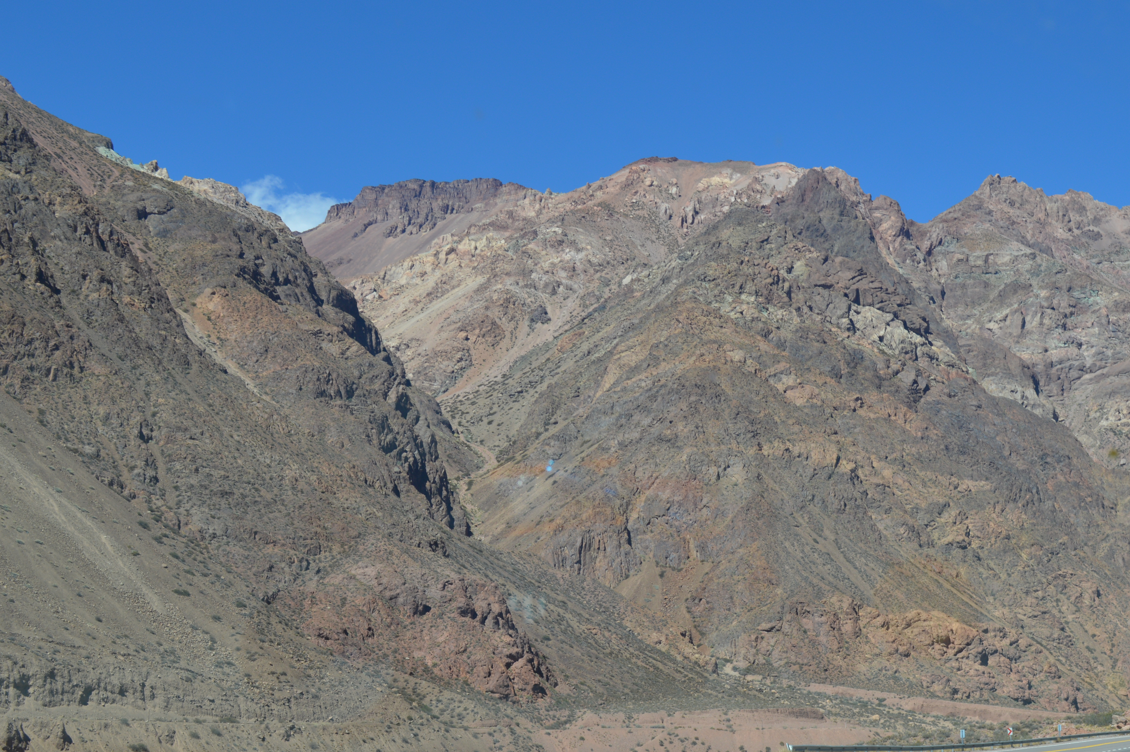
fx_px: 1599
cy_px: 411
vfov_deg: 26.4
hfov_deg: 38.6
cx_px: 714
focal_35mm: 51
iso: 100
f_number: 7.1
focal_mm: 26
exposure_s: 1/200
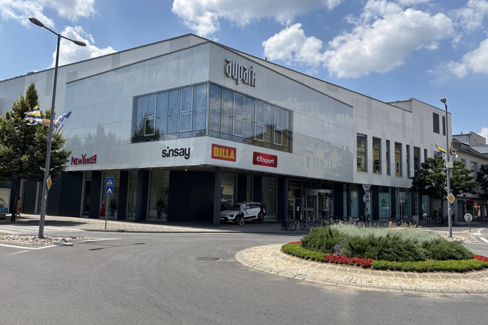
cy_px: 160
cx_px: 242
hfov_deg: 65.5
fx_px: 379
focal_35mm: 28
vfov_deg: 46.4
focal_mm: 5.96
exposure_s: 1/3788
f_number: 1.6
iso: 50
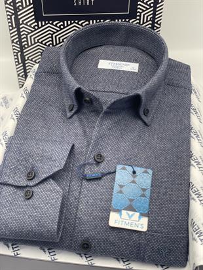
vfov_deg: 36.8
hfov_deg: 28.0
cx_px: 102
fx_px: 406
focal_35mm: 52
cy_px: 135
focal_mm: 6
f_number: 2
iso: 32
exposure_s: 1/122
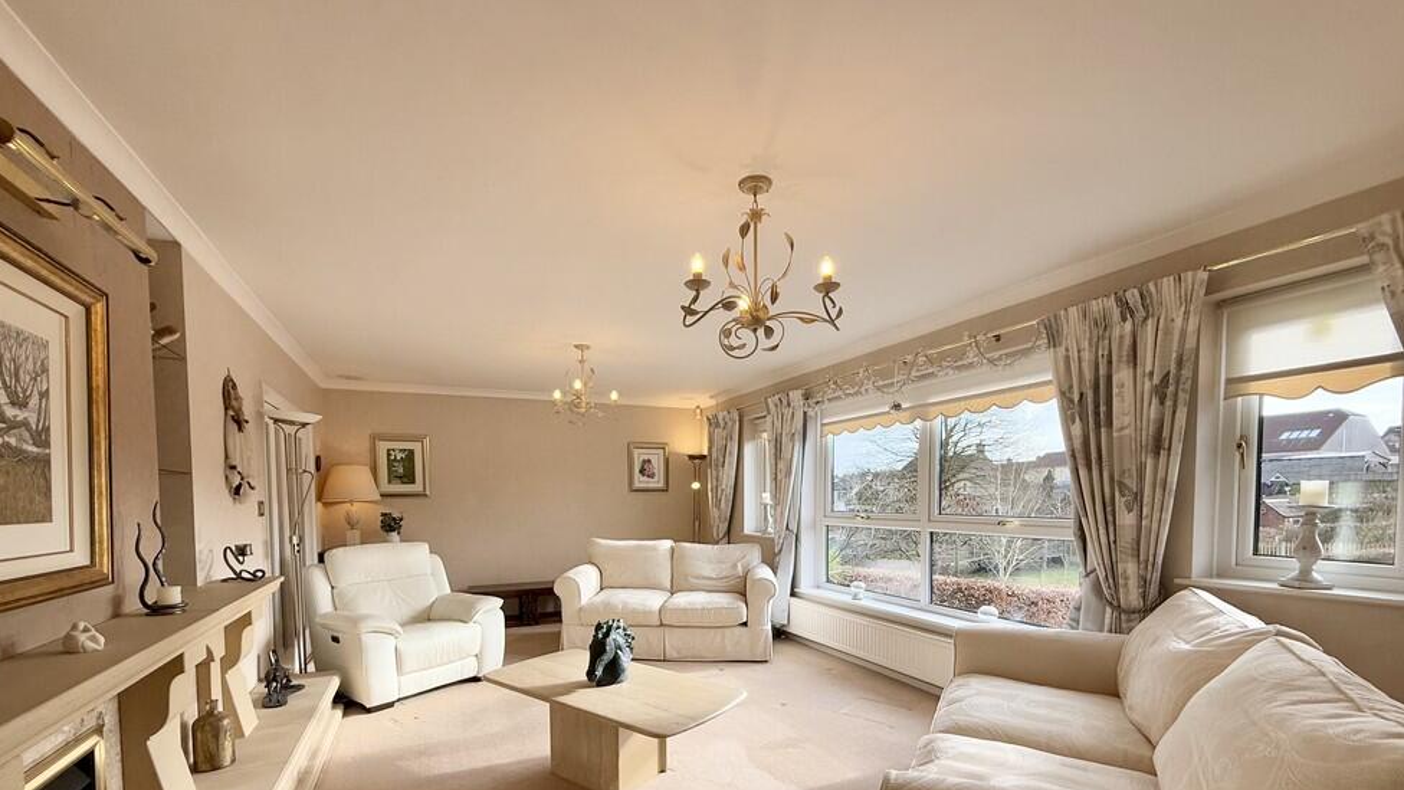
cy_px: 527
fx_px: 596
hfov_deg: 99.3
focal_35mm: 16
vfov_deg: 65.3
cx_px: 679
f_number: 2.2
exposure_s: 1/353
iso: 64
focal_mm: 2.22
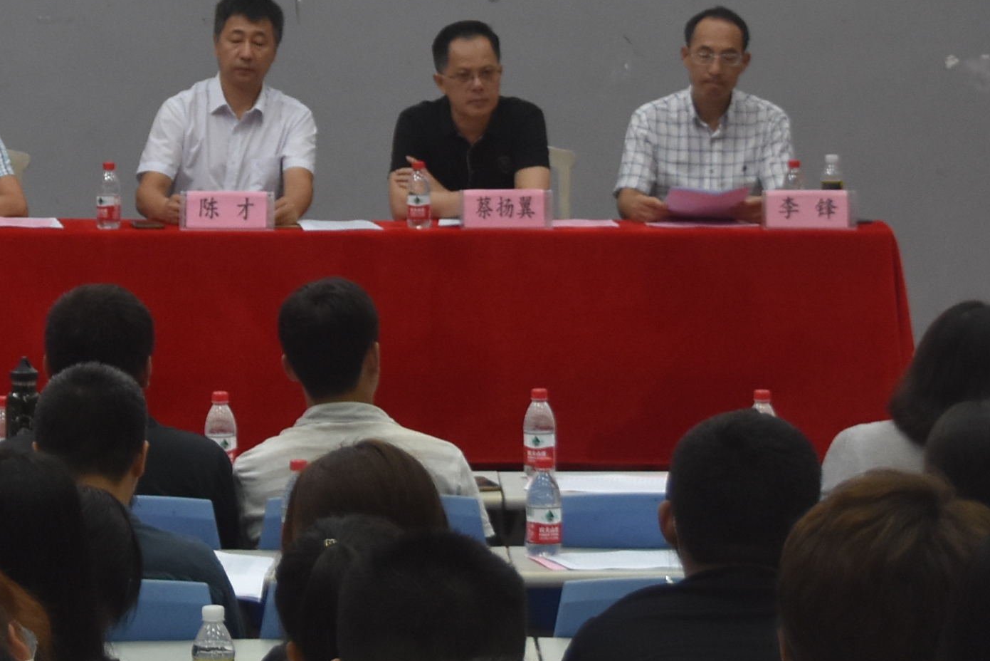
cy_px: -34
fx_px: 5336
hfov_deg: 10.6
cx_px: 256
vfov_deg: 7.1
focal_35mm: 194
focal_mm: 40
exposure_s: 1/90
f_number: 4.5
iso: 800
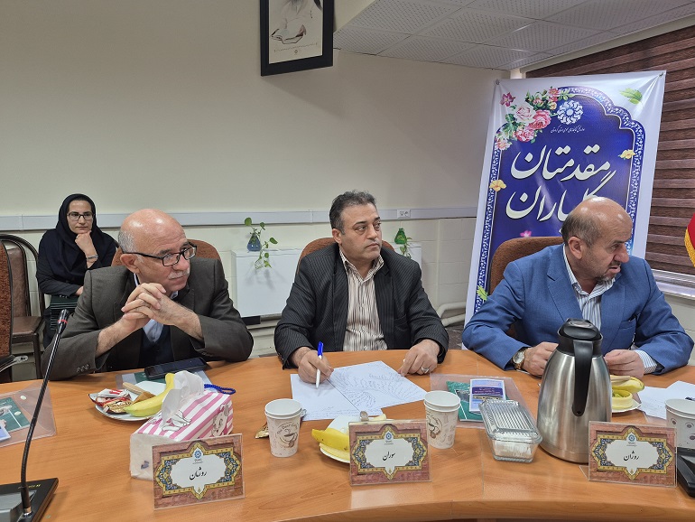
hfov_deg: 73.9
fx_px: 462
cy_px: 261
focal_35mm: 23
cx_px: 348
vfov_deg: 58.9
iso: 125
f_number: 1.8
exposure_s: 1/100
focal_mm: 5.4
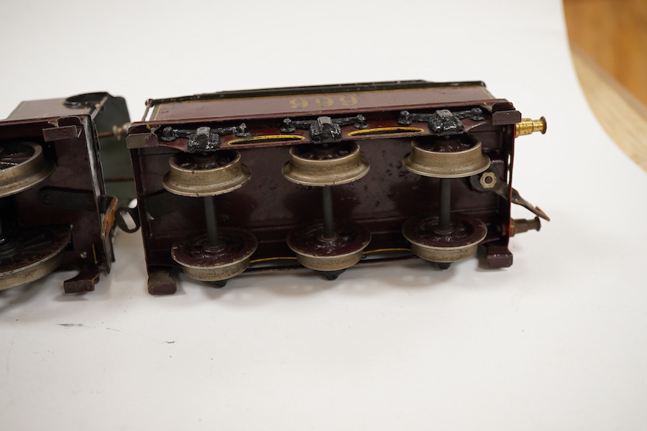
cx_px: 324
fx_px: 809
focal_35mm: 45
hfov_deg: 43.6
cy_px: 216
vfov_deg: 29.9
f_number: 7.1
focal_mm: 30
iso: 1250
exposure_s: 1/125
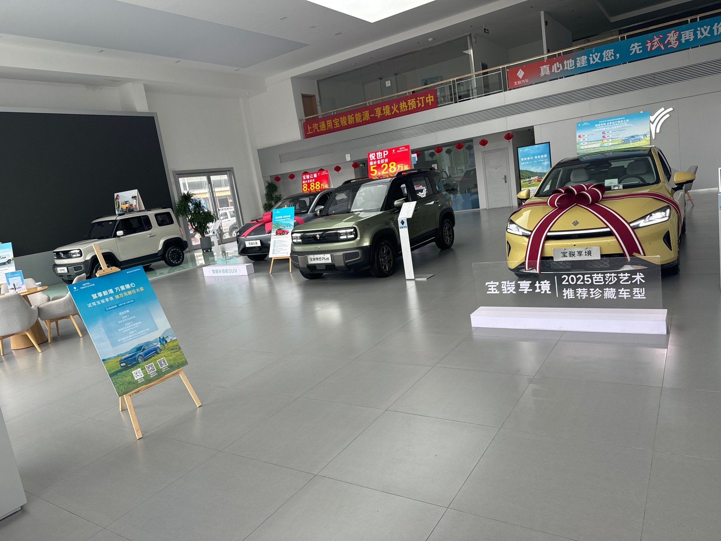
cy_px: 270
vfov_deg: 56.8
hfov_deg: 71.6
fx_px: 500
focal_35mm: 24
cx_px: 360
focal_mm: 6.76
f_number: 1.78
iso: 64
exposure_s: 1/121
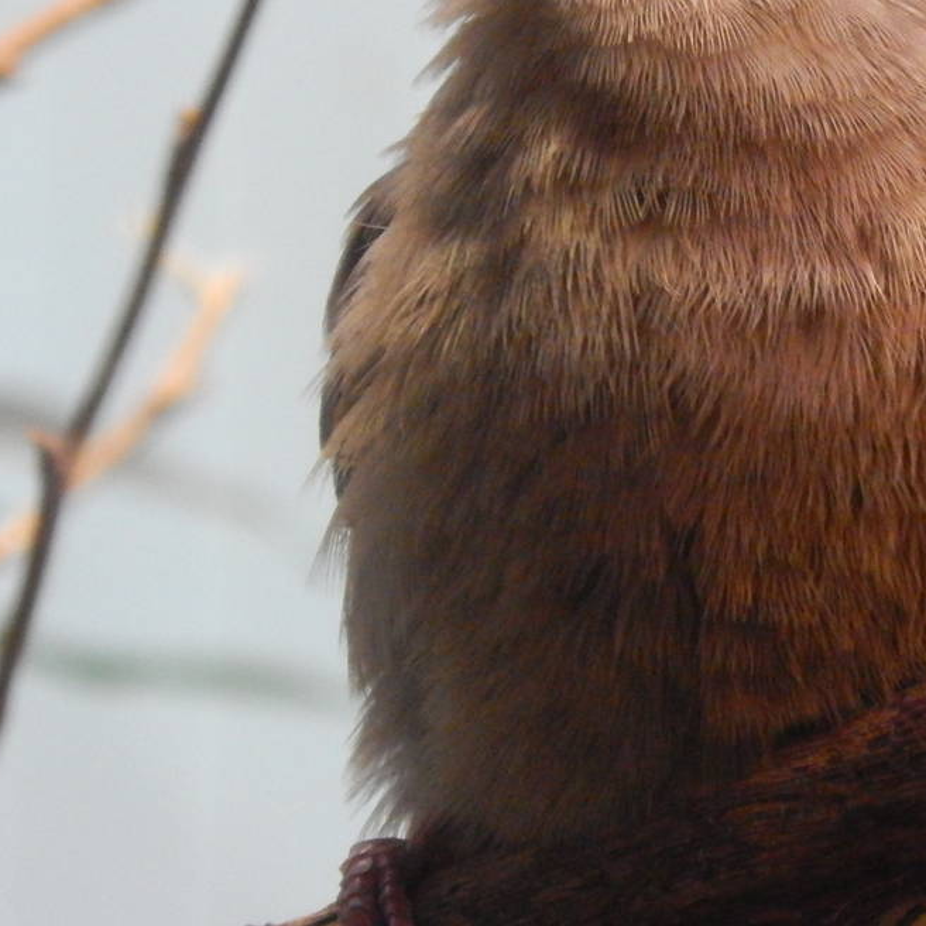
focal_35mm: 1300
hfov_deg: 1.3
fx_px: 39344
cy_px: 327
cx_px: 519
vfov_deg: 1.3
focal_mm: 107.1
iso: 800
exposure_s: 1/25
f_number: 5.8
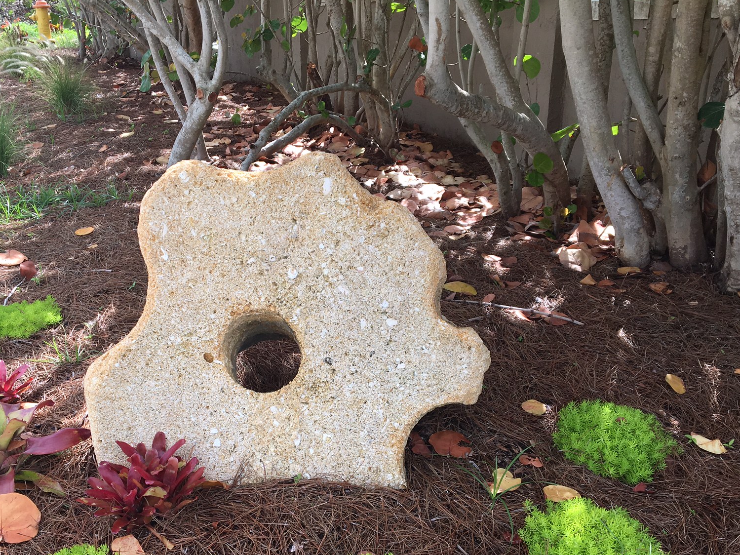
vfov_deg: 36.4
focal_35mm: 39
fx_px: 834
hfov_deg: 47.7
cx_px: 311
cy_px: 370
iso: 25
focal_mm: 4.15
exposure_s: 1/527
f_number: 2.2
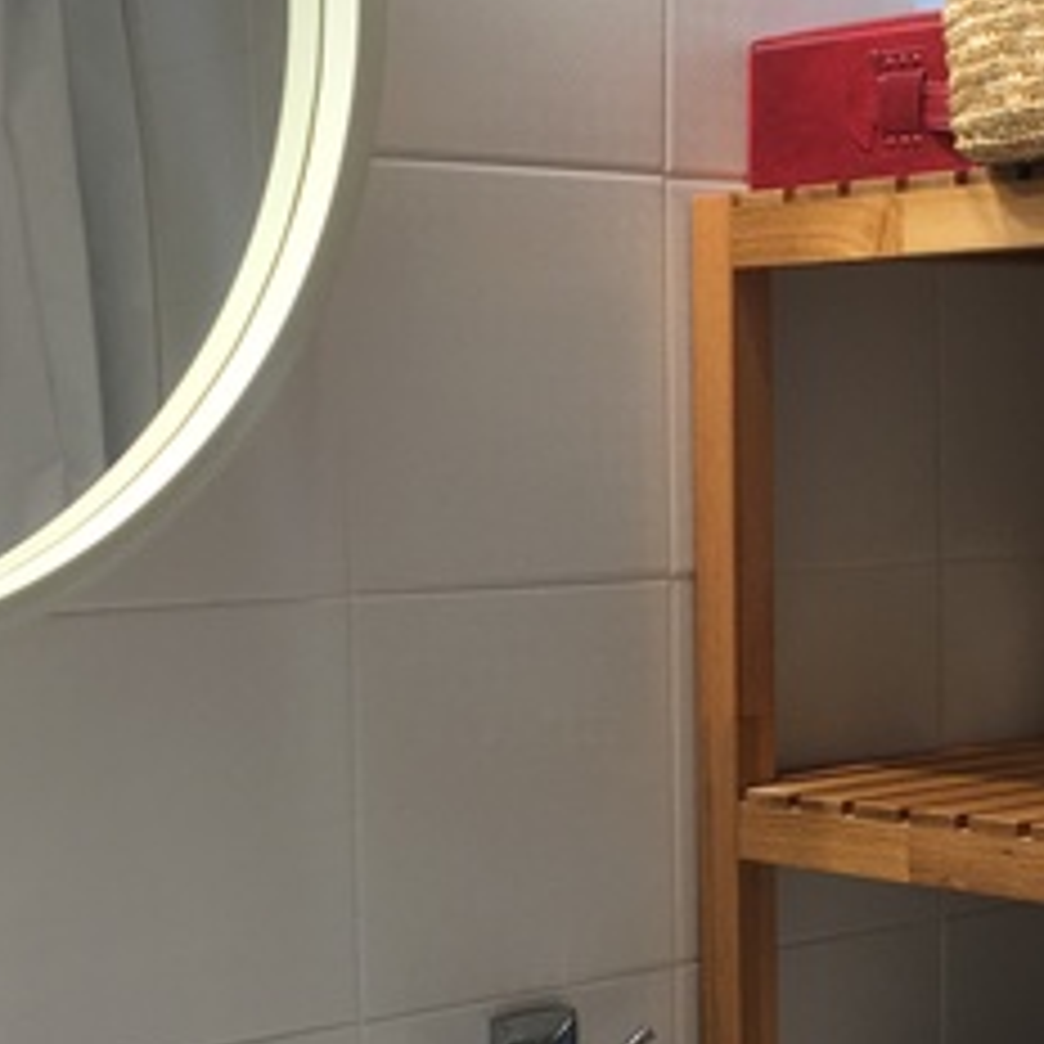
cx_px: 693
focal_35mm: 85
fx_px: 2900
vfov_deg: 20.3
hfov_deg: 20.3
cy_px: 702
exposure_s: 1/100
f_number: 2.2
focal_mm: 4.15
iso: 40
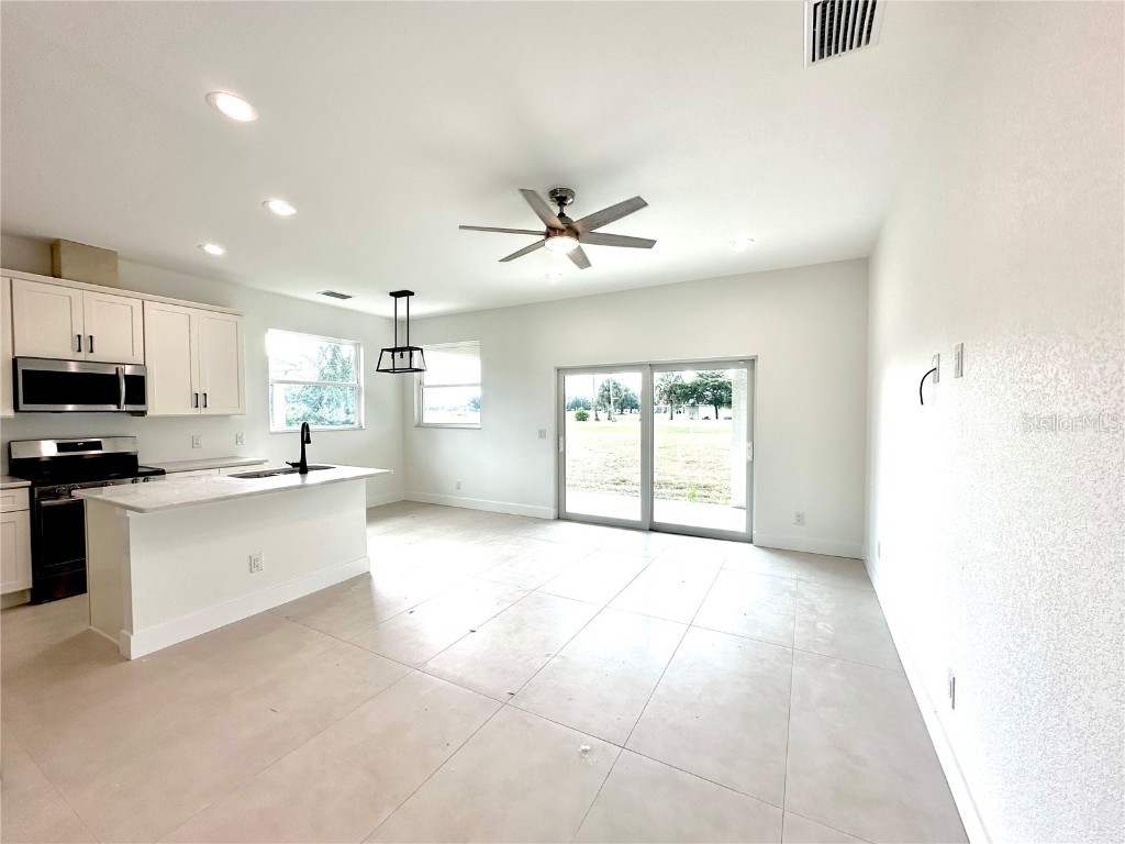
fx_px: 455
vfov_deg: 85.7
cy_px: 422
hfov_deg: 102.1
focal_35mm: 14
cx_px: 562
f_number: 2.2
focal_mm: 2.22
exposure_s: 1/260
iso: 40
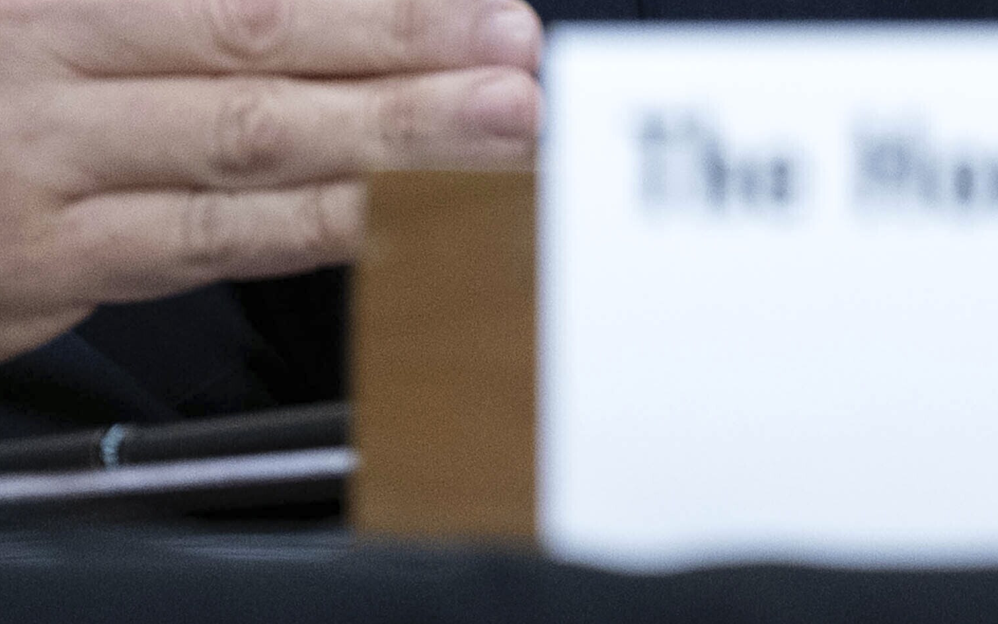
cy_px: -579
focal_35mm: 810
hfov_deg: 2.6
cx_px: 1251
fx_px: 22033
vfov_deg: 1.6
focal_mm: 200
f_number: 3.2
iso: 2500
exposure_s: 1/400
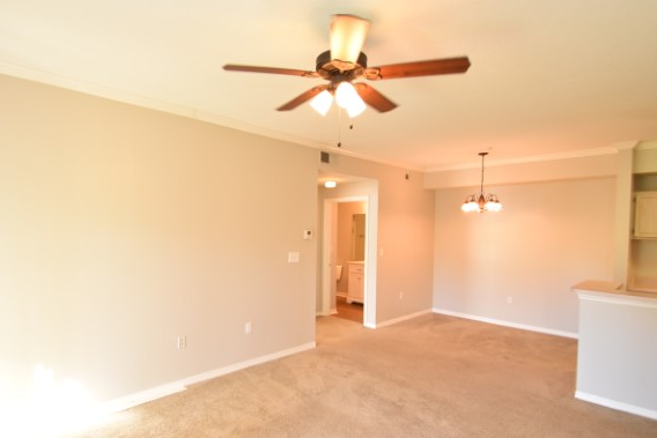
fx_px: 347
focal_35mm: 19
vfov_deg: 64.4
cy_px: 240
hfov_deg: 86.6
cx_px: 293
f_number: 4.5
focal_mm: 10
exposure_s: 1/80
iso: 800
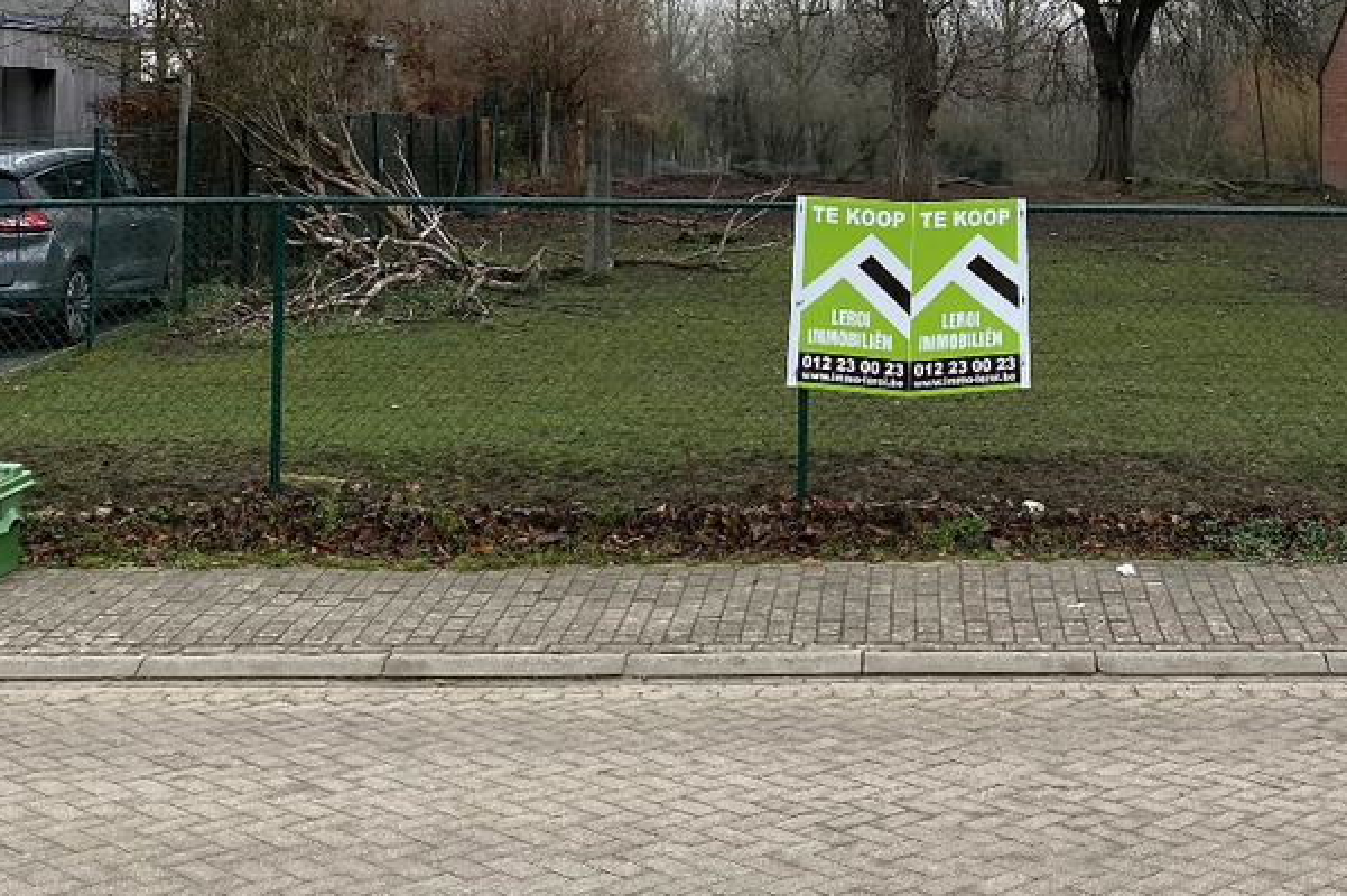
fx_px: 2019
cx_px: 1048
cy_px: 56
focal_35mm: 54
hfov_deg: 35.9
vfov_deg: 24.2
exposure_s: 1/685
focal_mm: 4.25
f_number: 1.8
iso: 32
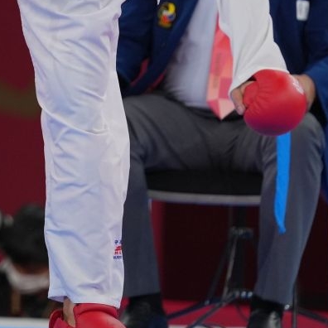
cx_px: -135
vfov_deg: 2.3
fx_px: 8287
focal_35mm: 773
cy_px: -149
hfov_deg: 2.3
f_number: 2.8
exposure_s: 1/1000
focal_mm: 200
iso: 500
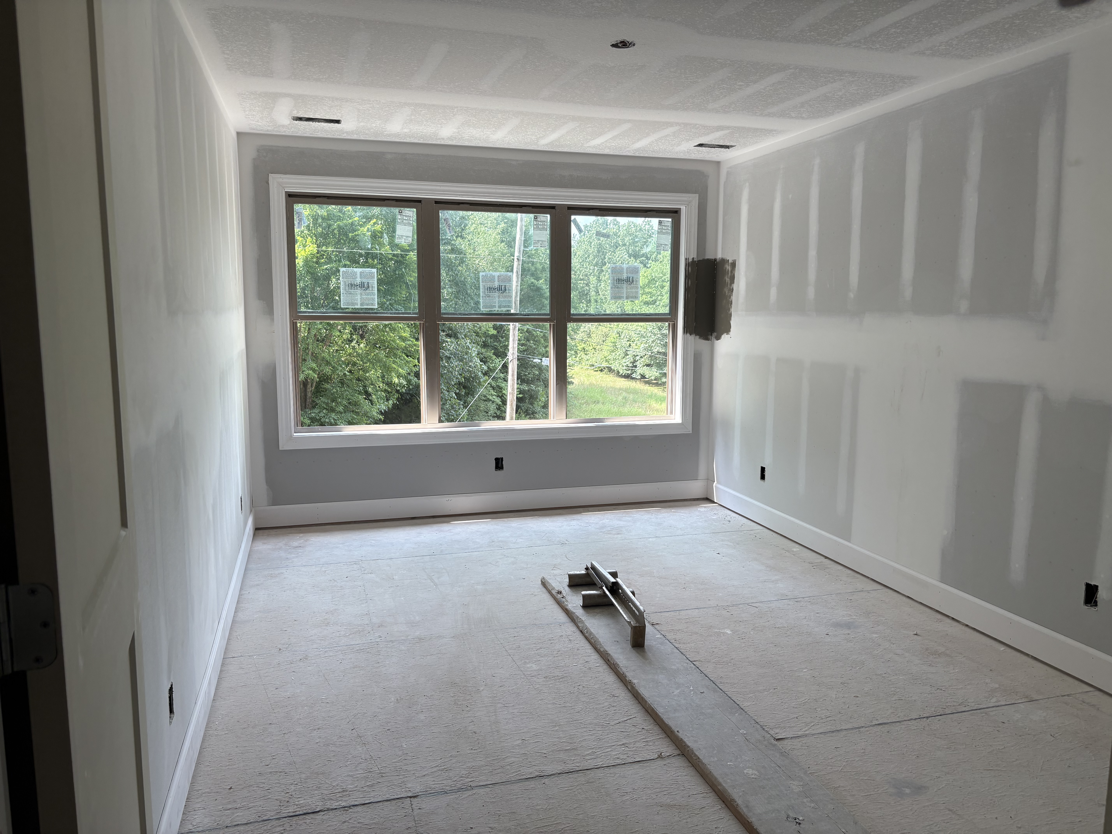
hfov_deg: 67.3
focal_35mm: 26
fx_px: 835
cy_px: 417
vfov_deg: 53.1
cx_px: 556
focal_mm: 5.96
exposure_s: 1/266
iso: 50
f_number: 1.6
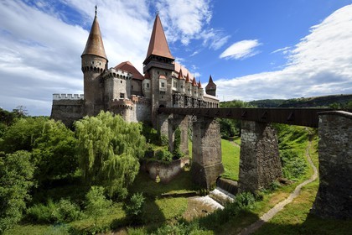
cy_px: 118
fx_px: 137
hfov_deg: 104.3
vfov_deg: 81.2
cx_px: 176
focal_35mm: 14
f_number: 16
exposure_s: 1/200
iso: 200
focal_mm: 14
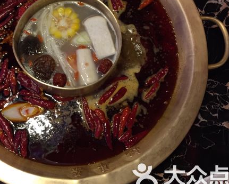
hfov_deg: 39.9
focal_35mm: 46
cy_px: 64
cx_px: 80
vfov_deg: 32.5
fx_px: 312
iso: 125
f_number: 2.2
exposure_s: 1/33
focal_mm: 4.15
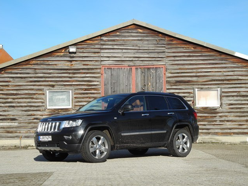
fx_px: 552
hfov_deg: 25.3
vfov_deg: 19.1
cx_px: 124
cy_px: 94
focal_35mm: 77
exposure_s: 1/817
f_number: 4
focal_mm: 16.3
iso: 100
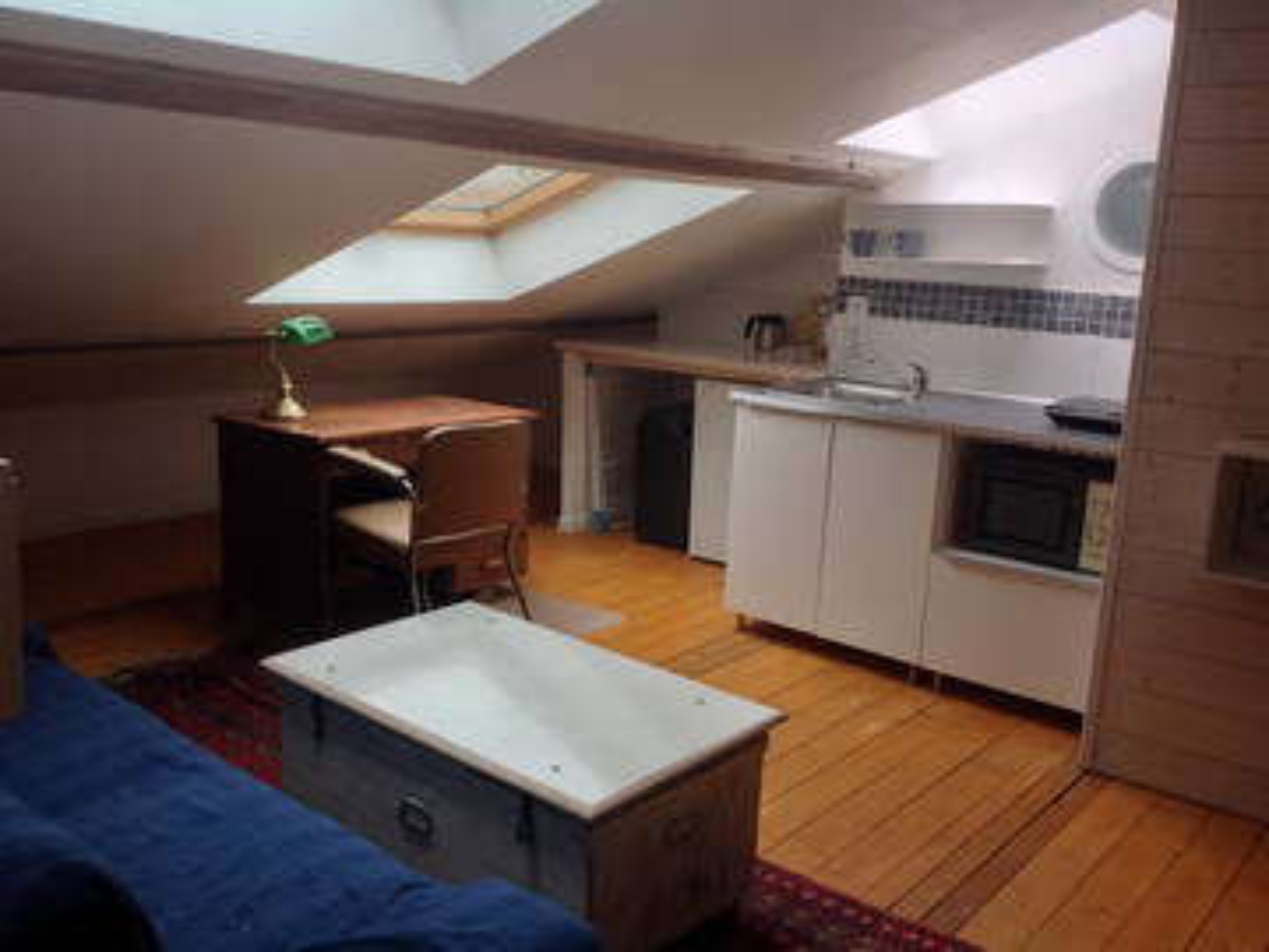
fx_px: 1283
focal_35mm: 35
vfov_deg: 40.7
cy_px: 476
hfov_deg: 52.6
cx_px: 634
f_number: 2.4
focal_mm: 4.28
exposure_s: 1/120
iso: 64
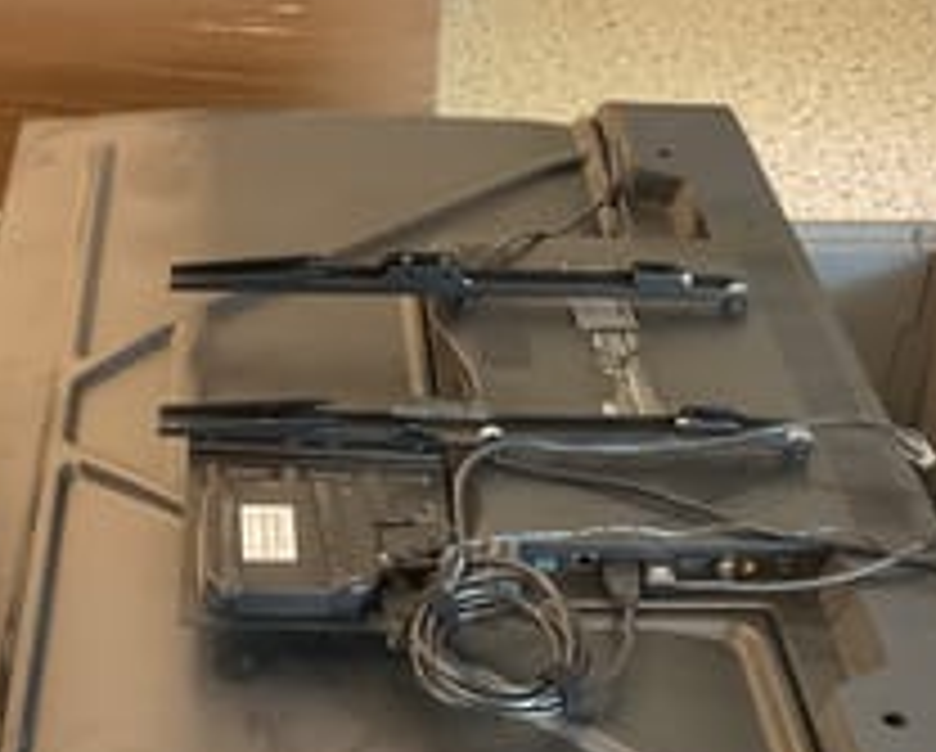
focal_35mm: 68
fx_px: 1886
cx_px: 396
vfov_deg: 22.1
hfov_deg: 27.8
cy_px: 655
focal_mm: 3
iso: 160
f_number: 1.8
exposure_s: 1/50
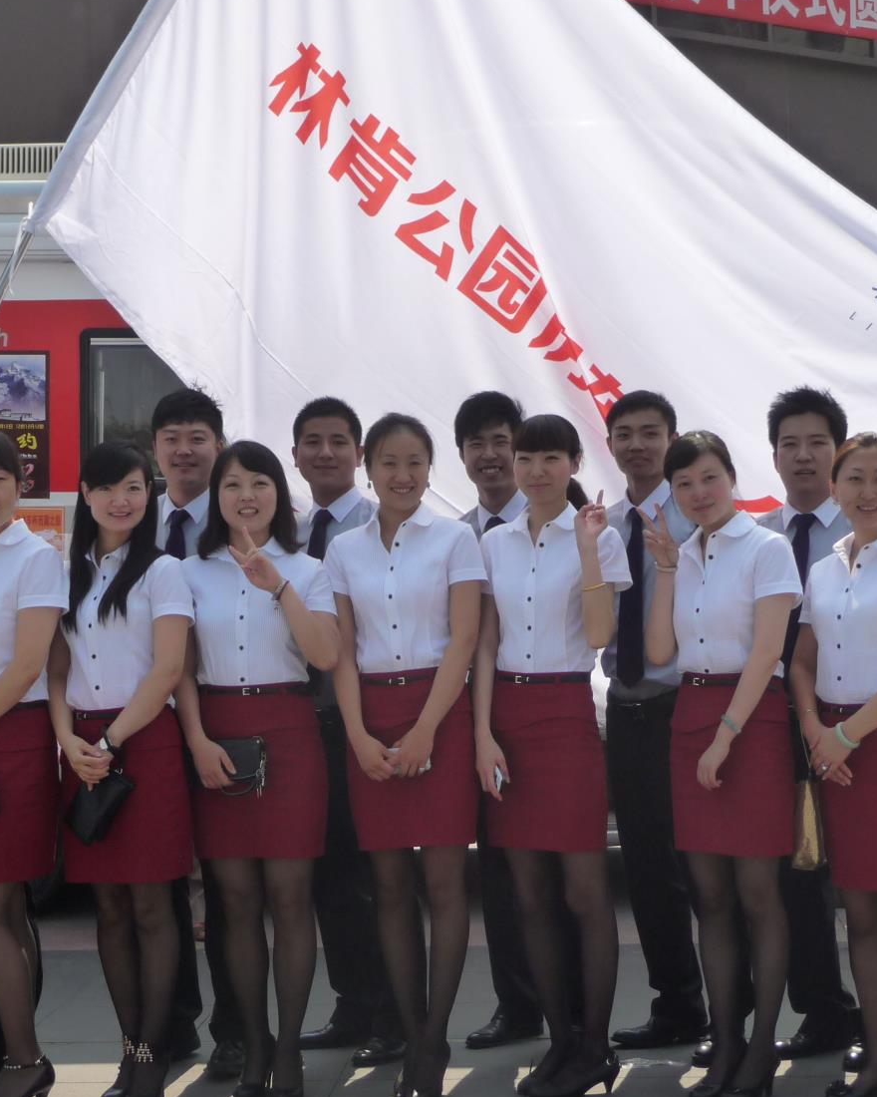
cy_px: 568
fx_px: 2304
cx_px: 386
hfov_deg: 21.5
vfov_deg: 26.8
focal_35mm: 71
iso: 160
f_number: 4.2
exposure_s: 1/640
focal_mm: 8.5
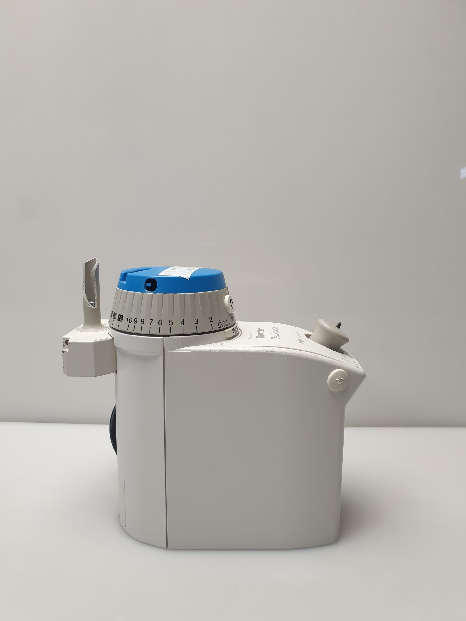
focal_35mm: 26
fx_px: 467
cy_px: 310
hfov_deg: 53.1
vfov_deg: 67.3
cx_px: 233
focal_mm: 4.3
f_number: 2.4
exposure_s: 1/50
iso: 64
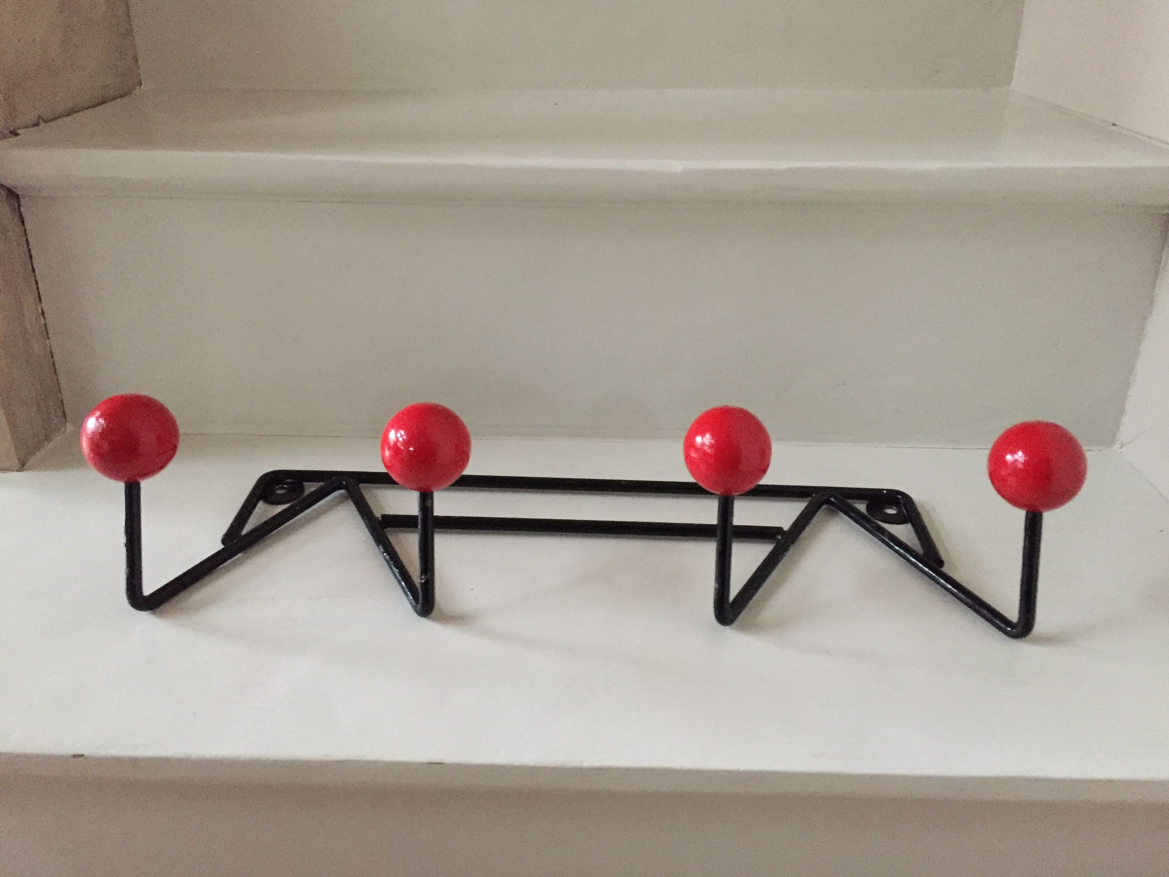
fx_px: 979
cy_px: 438
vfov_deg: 48.2
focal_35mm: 29
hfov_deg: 61.7
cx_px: 584
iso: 400
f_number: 2.2
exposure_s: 1/17
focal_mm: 4.15
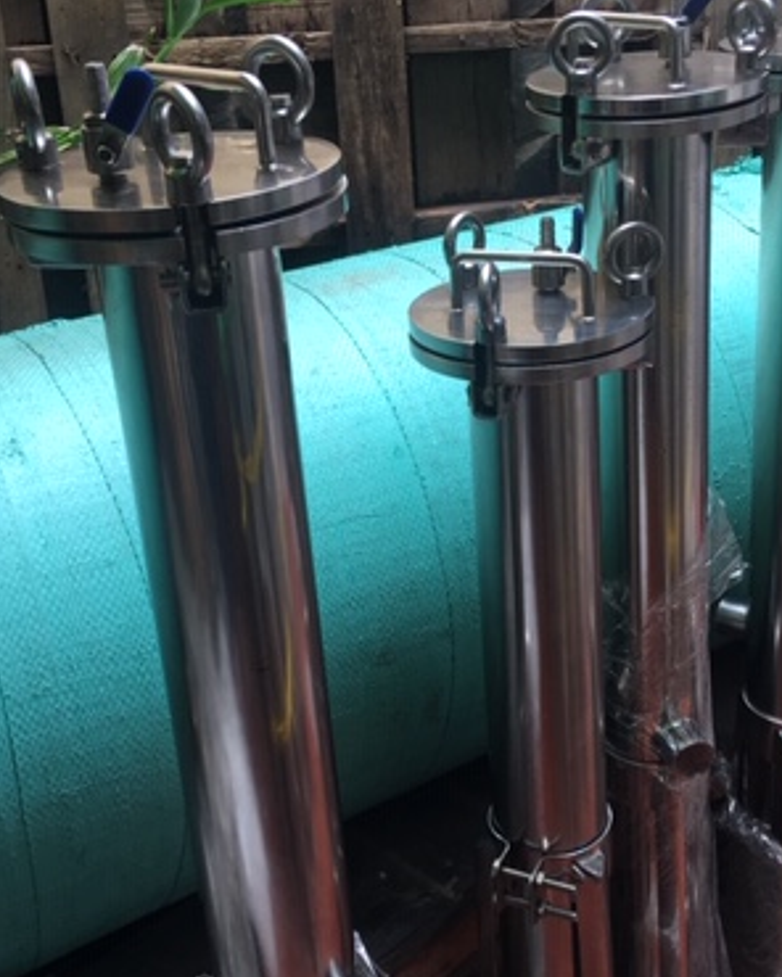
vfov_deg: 38.0
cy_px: 486
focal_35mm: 49
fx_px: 1418
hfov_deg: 30.8
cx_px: 439
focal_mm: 4.15
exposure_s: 1/100
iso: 40
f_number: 2.2
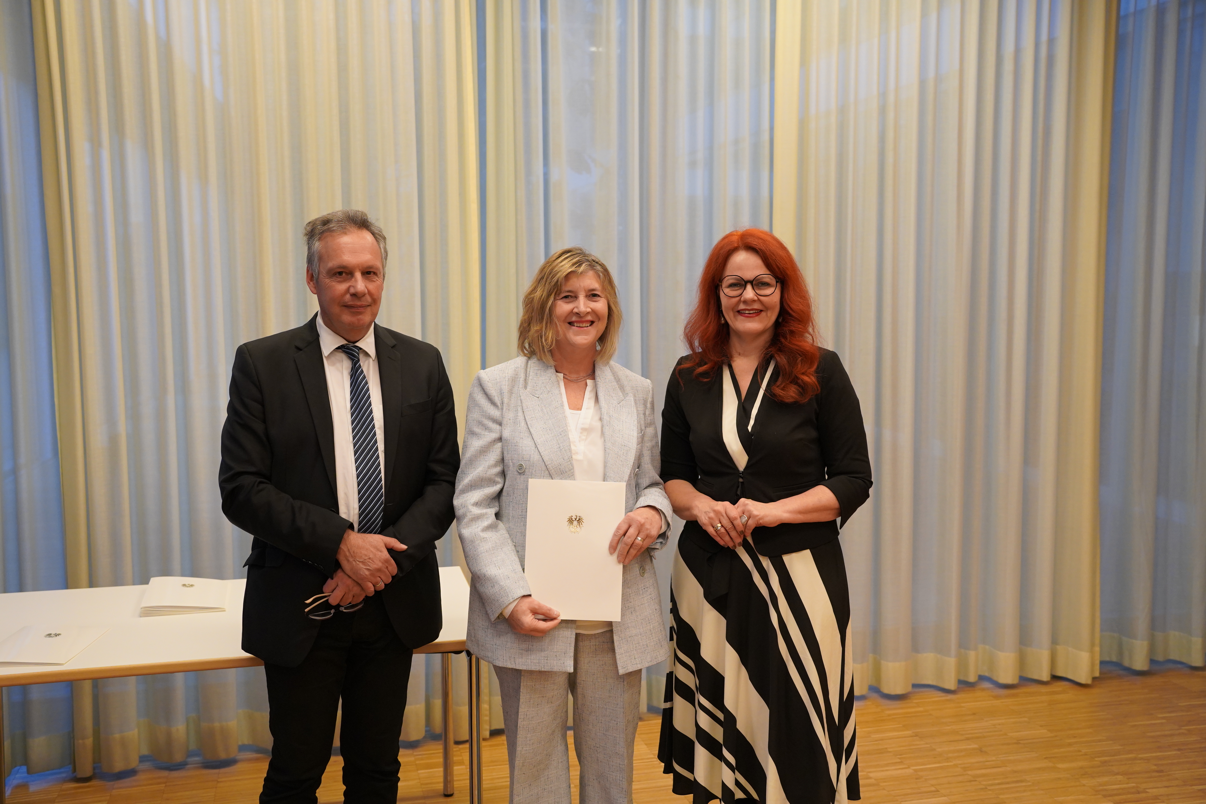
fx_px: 1206
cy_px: 402
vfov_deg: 36.9
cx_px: 603
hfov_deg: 53.1
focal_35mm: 36
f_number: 4
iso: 2500
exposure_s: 1/160
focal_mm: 36
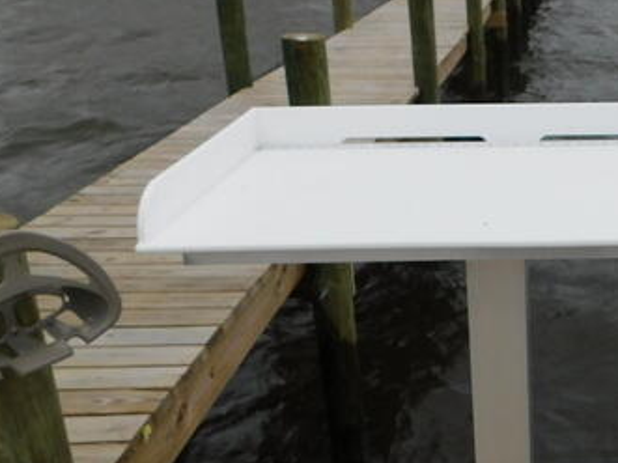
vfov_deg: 25.2
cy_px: 237
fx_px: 1035
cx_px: 644
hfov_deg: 30.4
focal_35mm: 58
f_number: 3
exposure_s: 1/1000
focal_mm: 4.1
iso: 125
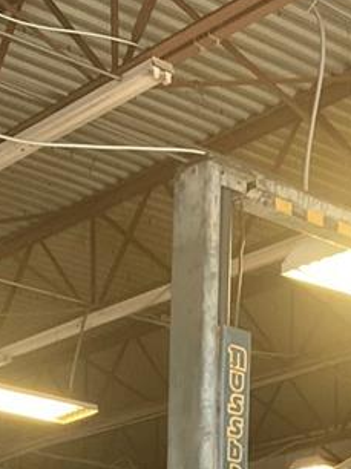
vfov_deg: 16.6
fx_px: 1381
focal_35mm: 102
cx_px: 532
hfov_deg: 13.6
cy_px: 805
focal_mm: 4.25
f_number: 1.8
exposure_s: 1/102
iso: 125
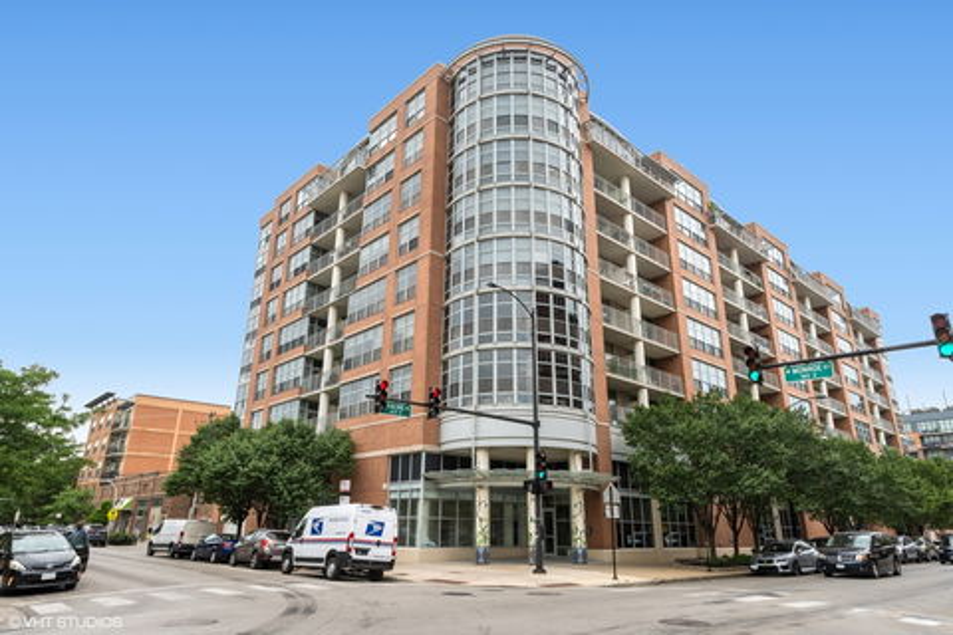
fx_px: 582
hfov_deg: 78.6
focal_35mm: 22
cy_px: 318
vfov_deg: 57.2
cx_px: 476
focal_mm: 22
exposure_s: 1/1250
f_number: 8
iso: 400
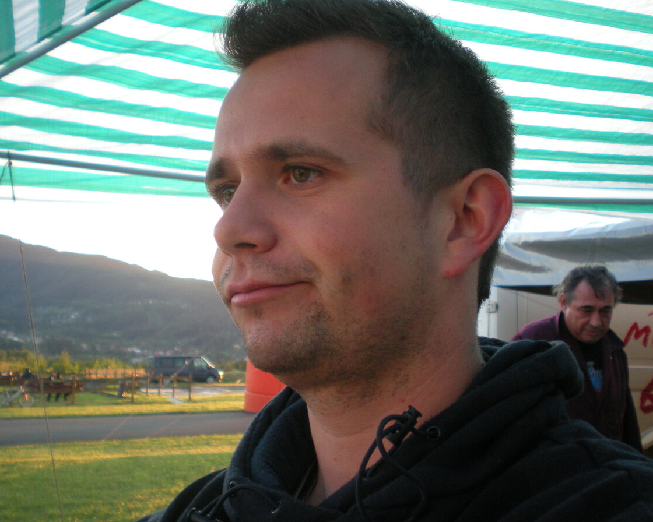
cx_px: 342
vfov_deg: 32.7
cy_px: 261
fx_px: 889
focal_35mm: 46
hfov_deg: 40.3
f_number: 3.5
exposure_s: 1/60.2
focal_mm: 7.4
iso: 187
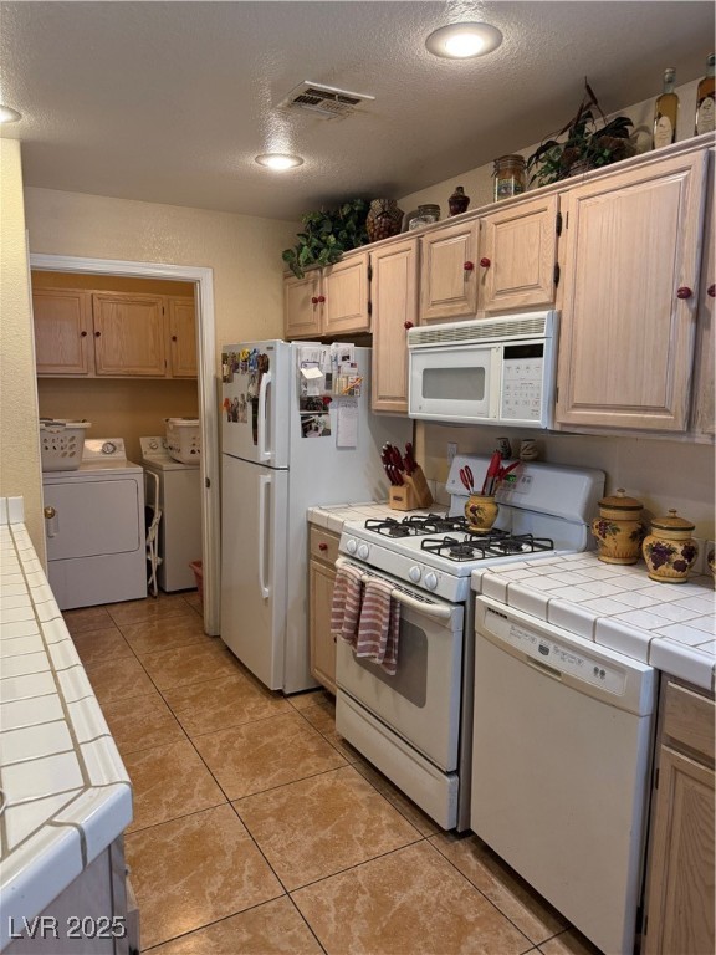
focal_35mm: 24
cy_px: 478
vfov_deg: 71.6
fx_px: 662
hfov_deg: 56.8
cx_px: 358
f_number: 1.78
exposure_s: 1/127
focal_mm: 6.76
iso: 200
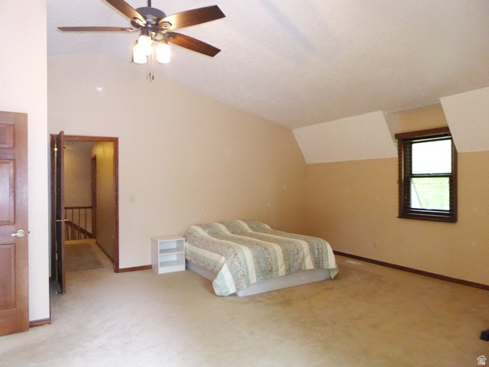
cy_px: 184
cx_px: 244
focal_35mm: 24
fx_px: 339
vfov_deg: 56.8
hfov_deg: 71.6
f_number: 3.3
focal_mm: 4.3
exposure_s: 1/60
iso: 1250
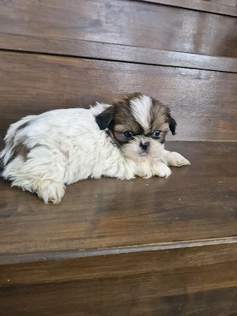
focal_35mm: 23
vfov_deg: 73.9
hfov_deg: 58.9
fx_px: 210
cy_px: 158
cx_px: 118
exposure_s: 1/100
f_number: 1.8
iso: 640
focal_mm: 5.54
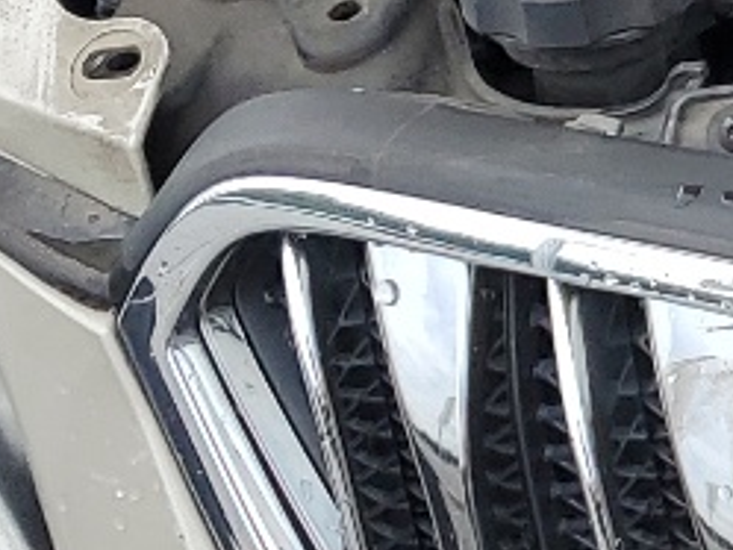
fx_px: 3538
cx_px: 2131
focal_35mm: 167
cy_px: -265
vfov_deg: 8.7
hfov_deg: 9.5
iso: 50
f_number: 1.5
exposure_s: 1/909
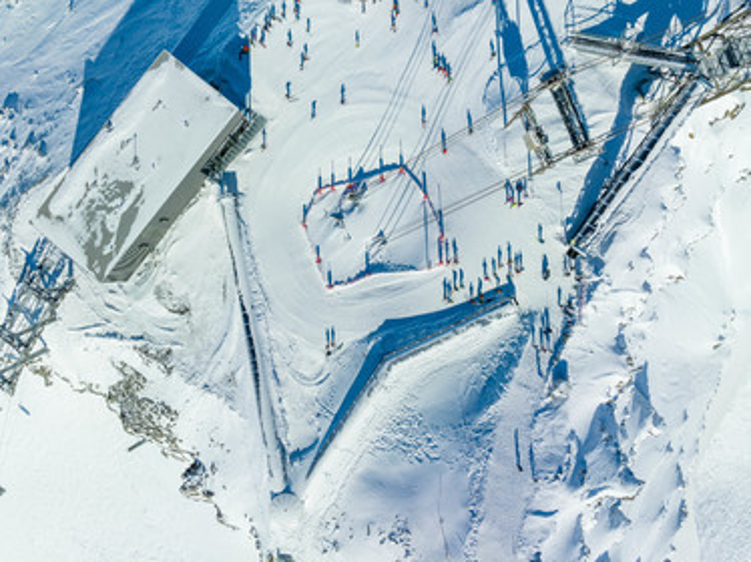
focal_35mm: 24
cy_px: 281
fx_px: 520
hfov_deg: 71.6
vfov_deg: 56.8
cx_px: 376
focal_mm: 12.3
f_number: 11
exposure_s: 1/320
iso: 100
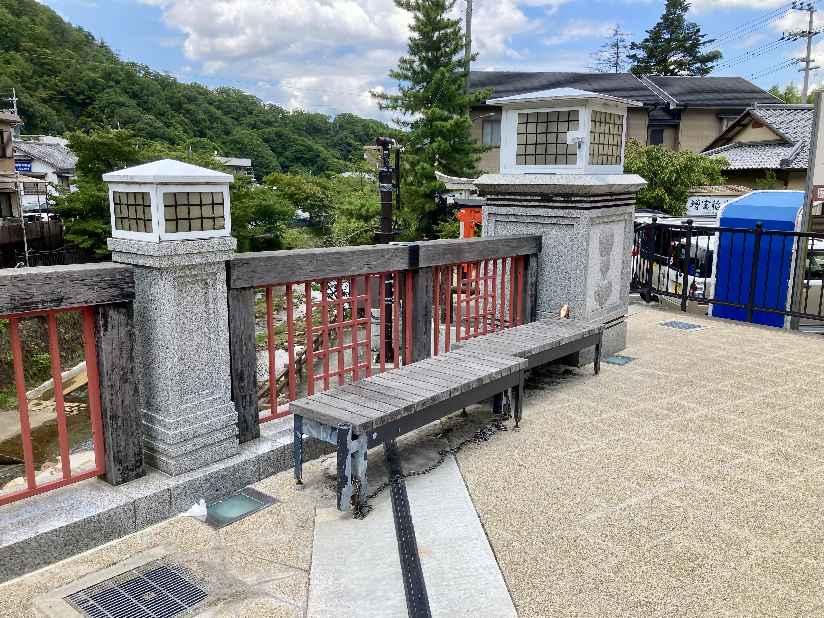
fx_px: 667
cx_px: 412
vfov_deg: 49.7
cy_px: 309
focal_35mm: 28
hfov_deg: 63.4
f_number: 1.8
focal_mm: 3.99
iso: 20
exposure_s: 1/1156
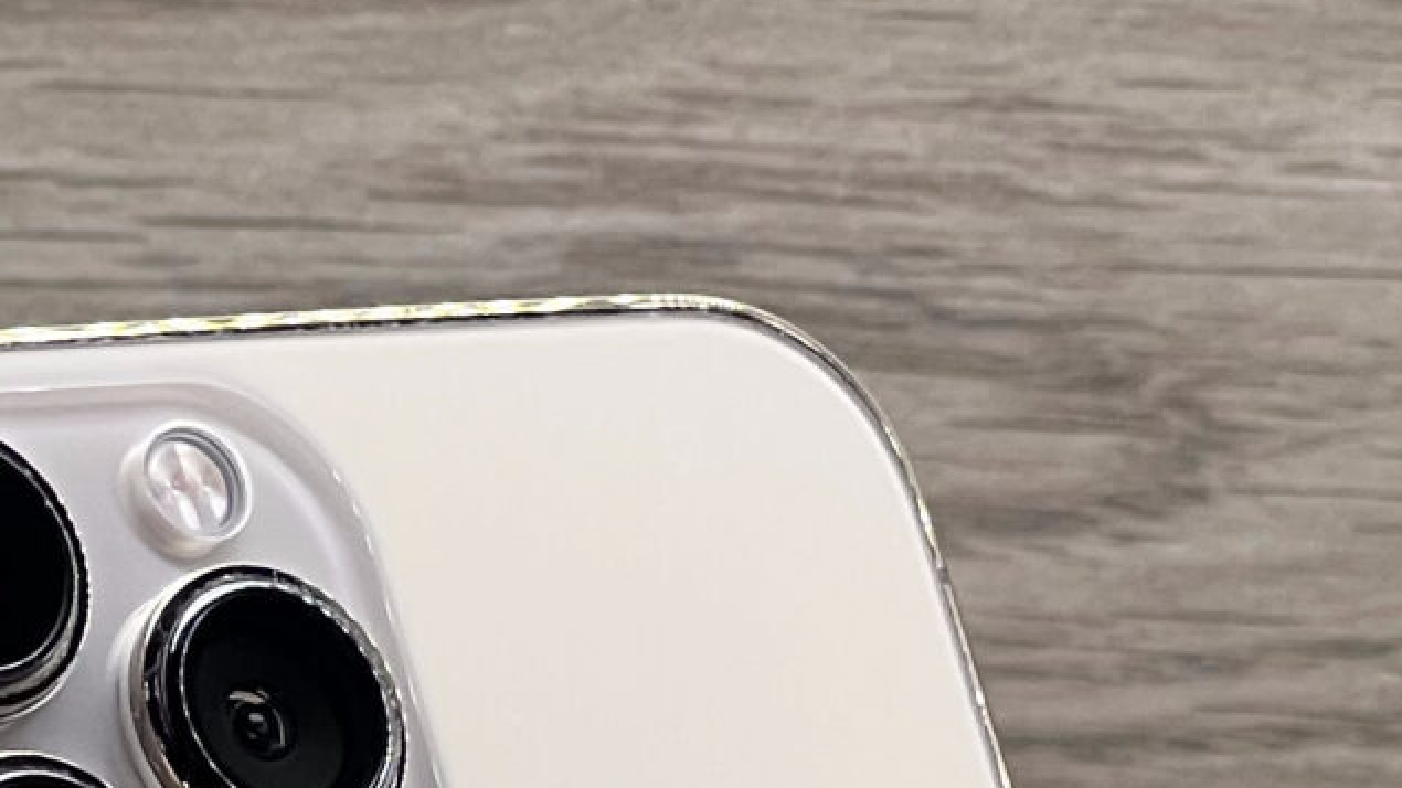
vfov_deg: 3.6
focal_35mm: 338
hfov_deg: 6.4
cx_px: 389
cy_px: 1750
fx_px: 12564
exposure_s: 1/100
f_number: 2.8
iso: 64
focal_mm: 9
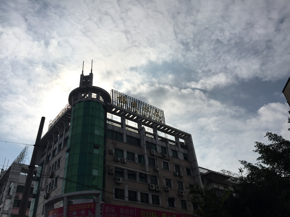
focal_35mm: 29
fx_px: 243
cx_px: 145
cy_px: 108
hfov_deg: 61.7
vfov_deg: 48.2
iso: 32
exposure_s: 1/9901
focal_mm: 4.15
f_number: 2.2
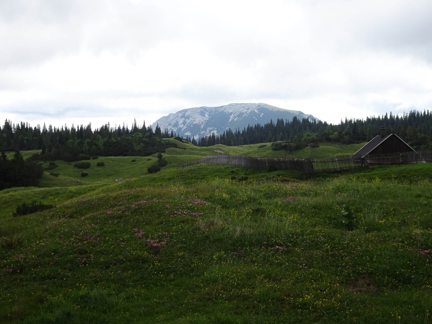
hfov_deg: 34.3
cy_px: 162
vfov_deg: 26.1
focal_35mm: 56
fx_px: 699
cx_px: 216
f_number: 4.5
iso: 80
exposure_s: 1/200
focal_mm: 9.52
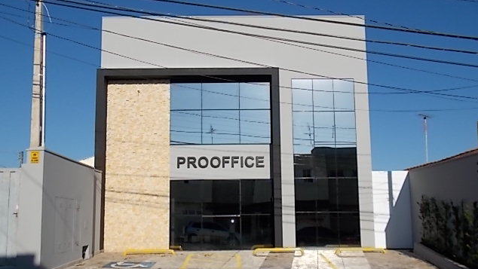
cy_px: 168
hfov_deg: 59.5
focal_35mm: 33
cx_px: 241
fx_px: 418
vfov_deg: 35.5
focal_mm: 5.3
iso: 80
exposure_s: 1/160
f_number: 10.6
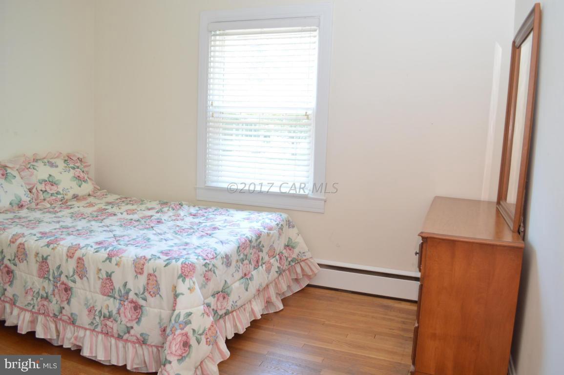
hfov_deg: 67.4
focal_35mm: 27
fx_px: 423
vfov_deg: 47.9
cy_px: 188
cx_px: 282
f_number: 3.5
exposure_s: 1/60
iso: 400
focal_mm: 18
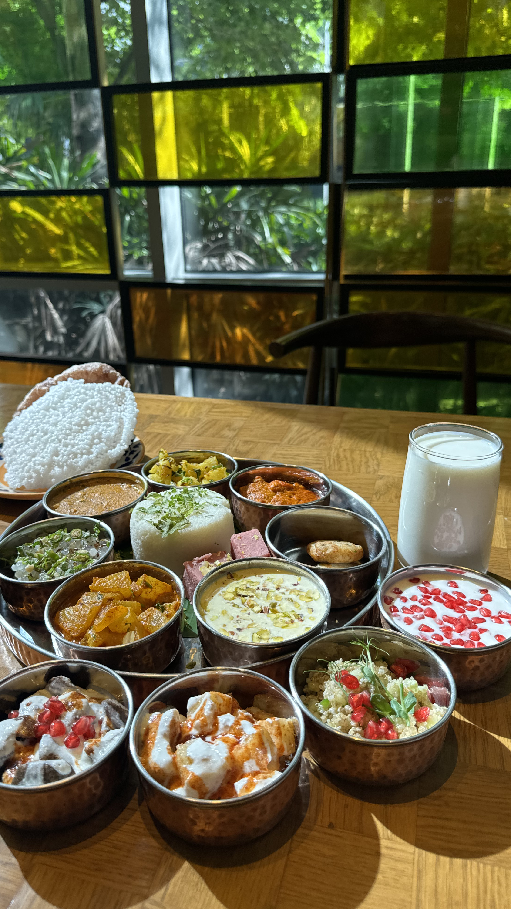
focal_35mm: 27
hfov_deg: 42.9
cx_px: 234
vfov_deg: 69.9
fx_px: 651
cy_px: 443
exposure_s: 1/121
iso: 64
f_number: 1.78
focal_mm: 6.76
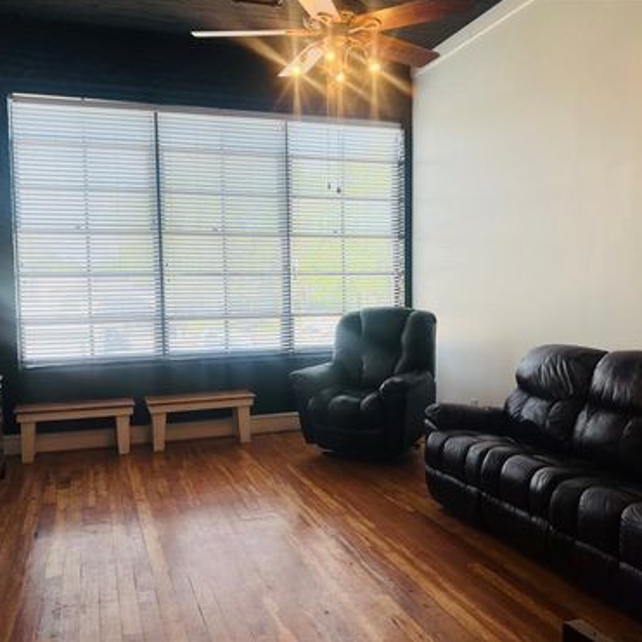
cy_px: 319
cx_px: 305
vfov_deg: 52.5
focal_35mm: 31
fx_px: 650
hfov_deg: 52.5
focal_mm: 5.7
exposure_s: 1/177
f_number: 1.5
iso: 40
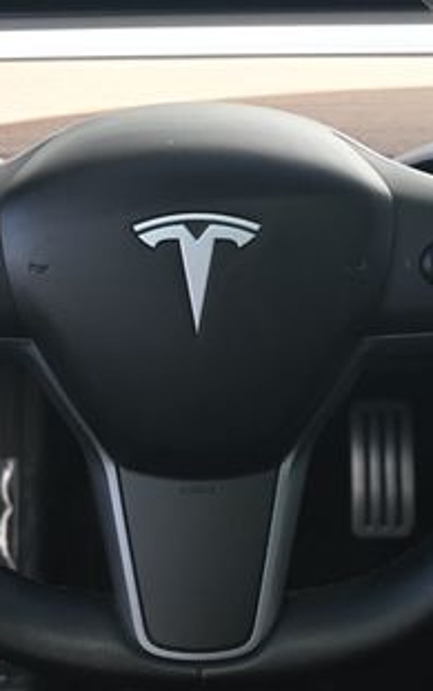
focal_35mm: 91
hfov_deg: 14.4
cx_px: 191
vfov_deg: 22.7
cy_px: 260
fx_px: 1715
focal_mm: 29
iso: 320
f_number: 4.8
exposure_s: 1/250
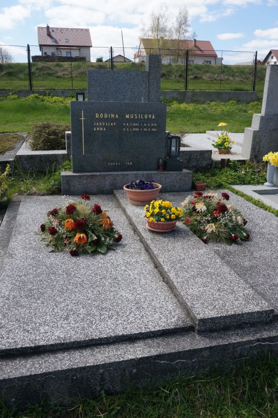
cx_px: 139
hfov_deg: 43.5
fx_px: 348
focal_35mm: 30
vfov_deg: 62.0
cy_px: 209
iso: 400
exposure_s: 1/500
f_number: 9
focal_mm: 20
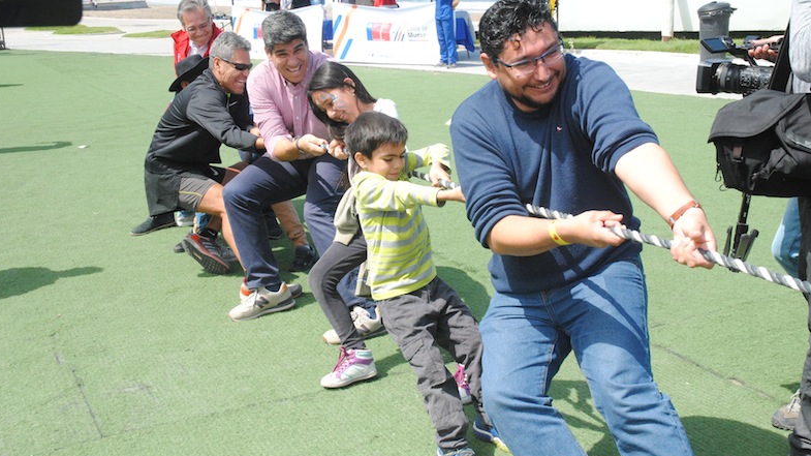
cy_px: 244
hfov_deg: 44.1
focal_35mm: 47
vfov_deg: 25.7
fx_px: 1000
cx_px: 406
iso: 800
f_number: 13
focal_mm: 29
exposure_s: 1/640
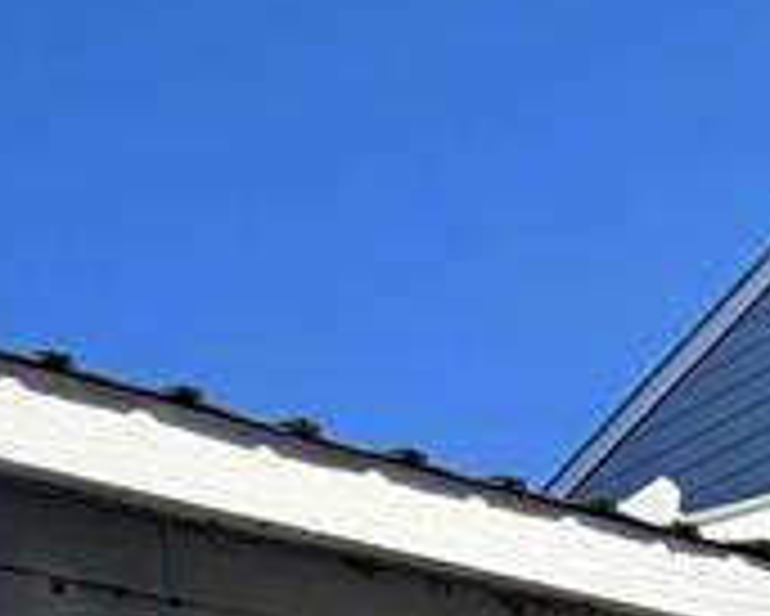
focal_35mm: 82
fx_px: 1870
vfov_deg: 14.5
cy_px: 1340
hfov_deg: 23.3
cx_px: 374
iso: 20
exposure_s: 1/955
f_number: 2.2
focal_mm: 2.22
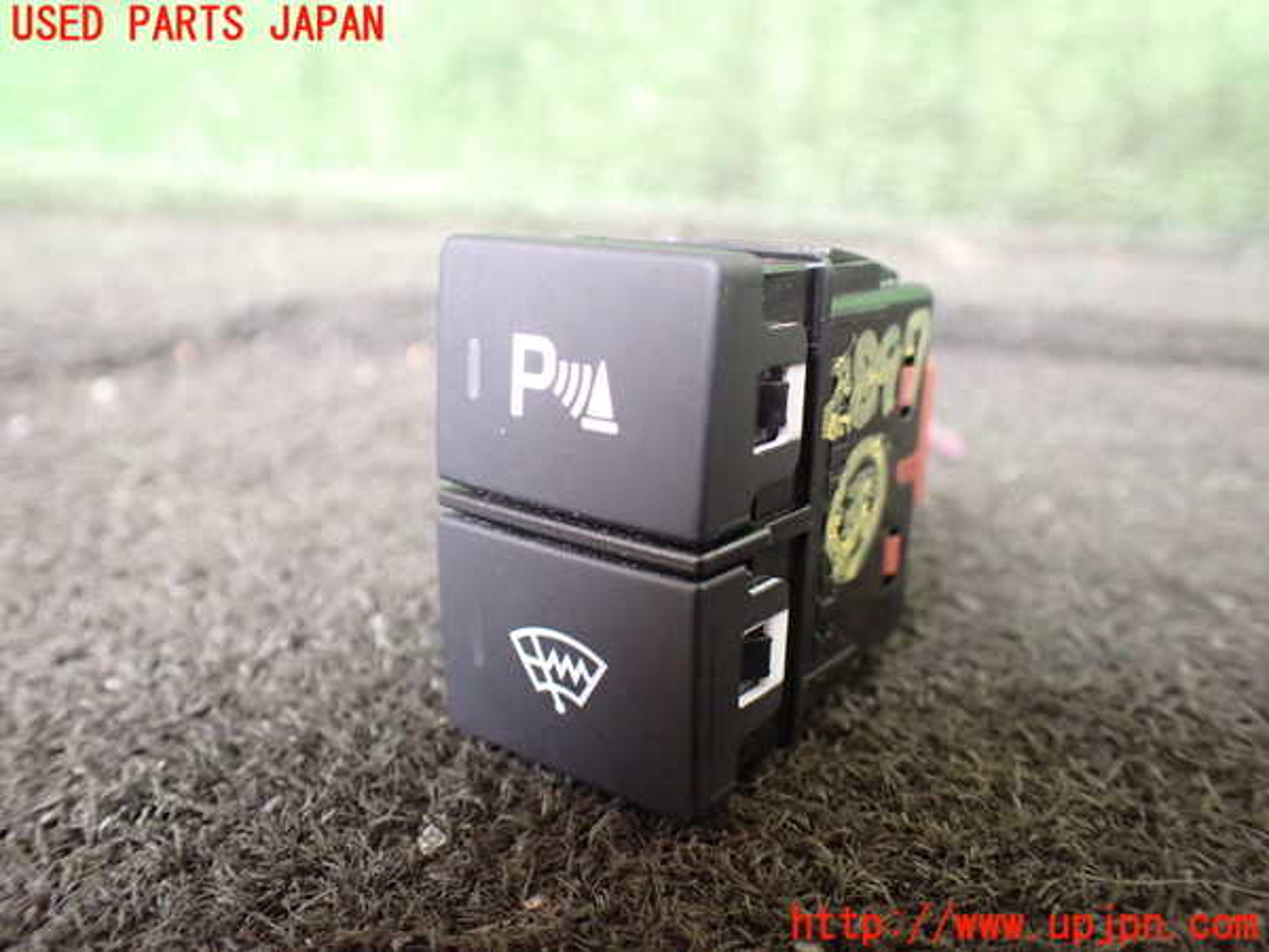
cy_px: 476
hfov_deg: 60.0
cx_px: 634
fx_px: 1100
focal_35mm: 30
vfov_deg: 46.8
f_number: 2.3
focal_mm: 5.4
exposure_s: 1/100
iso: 800
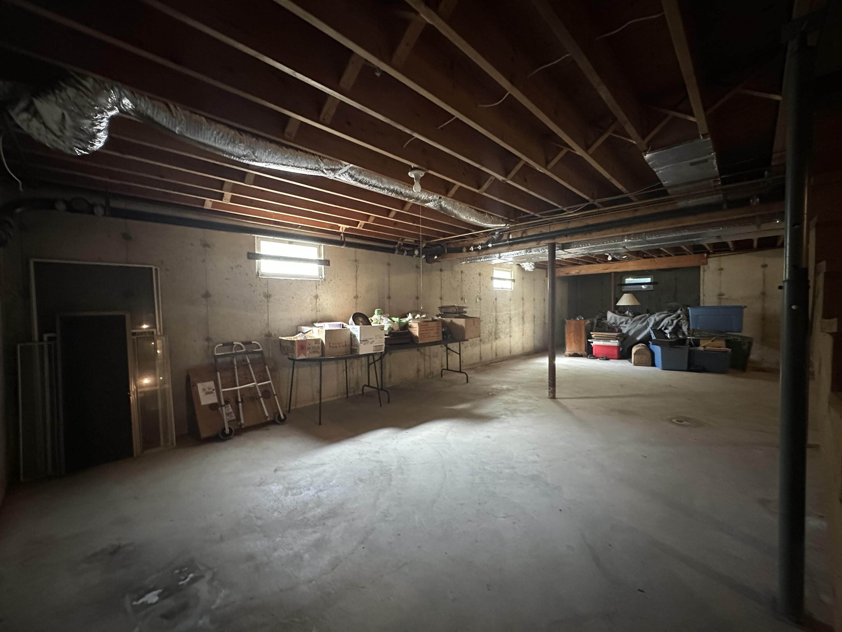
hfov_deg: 102.1
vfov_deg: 85.7
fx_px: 341
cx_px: 421
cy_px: 316
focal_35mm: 14
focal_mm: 2.22
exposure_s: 1/40
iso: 1000
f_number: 2.2
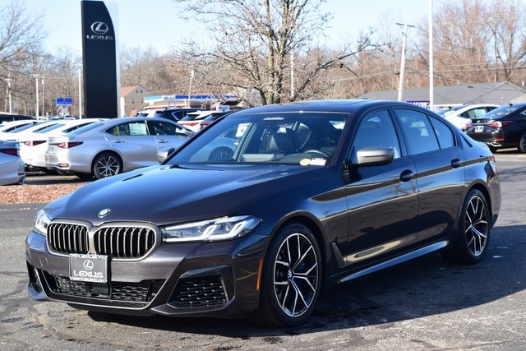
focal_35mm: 69
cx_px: 263
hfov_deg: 29.2
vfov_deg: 19.7
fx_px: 1008
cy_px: 176
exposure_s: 1/250
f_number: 10
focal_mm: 46
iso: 400
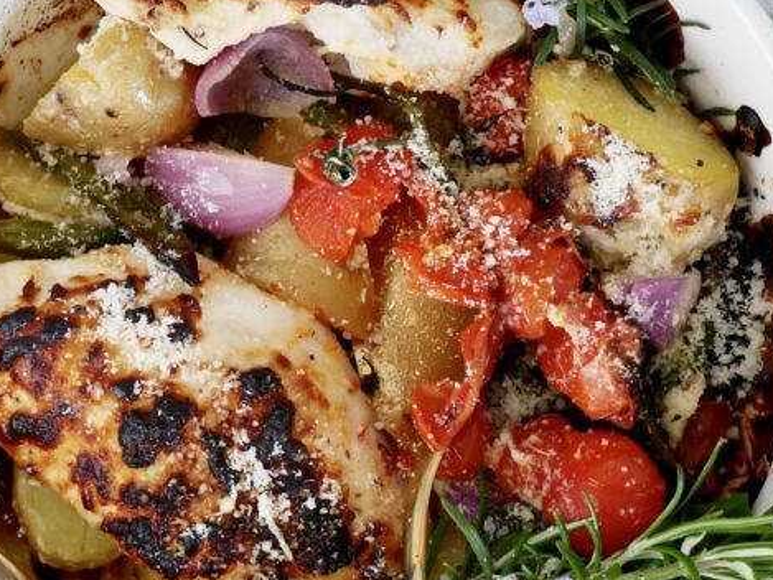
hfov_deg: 20.4
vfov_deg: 15.4
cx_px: 333
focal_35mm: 96
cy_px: 172
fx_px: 2144
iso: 640
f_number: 4.2
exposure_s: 1/60
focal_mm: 22
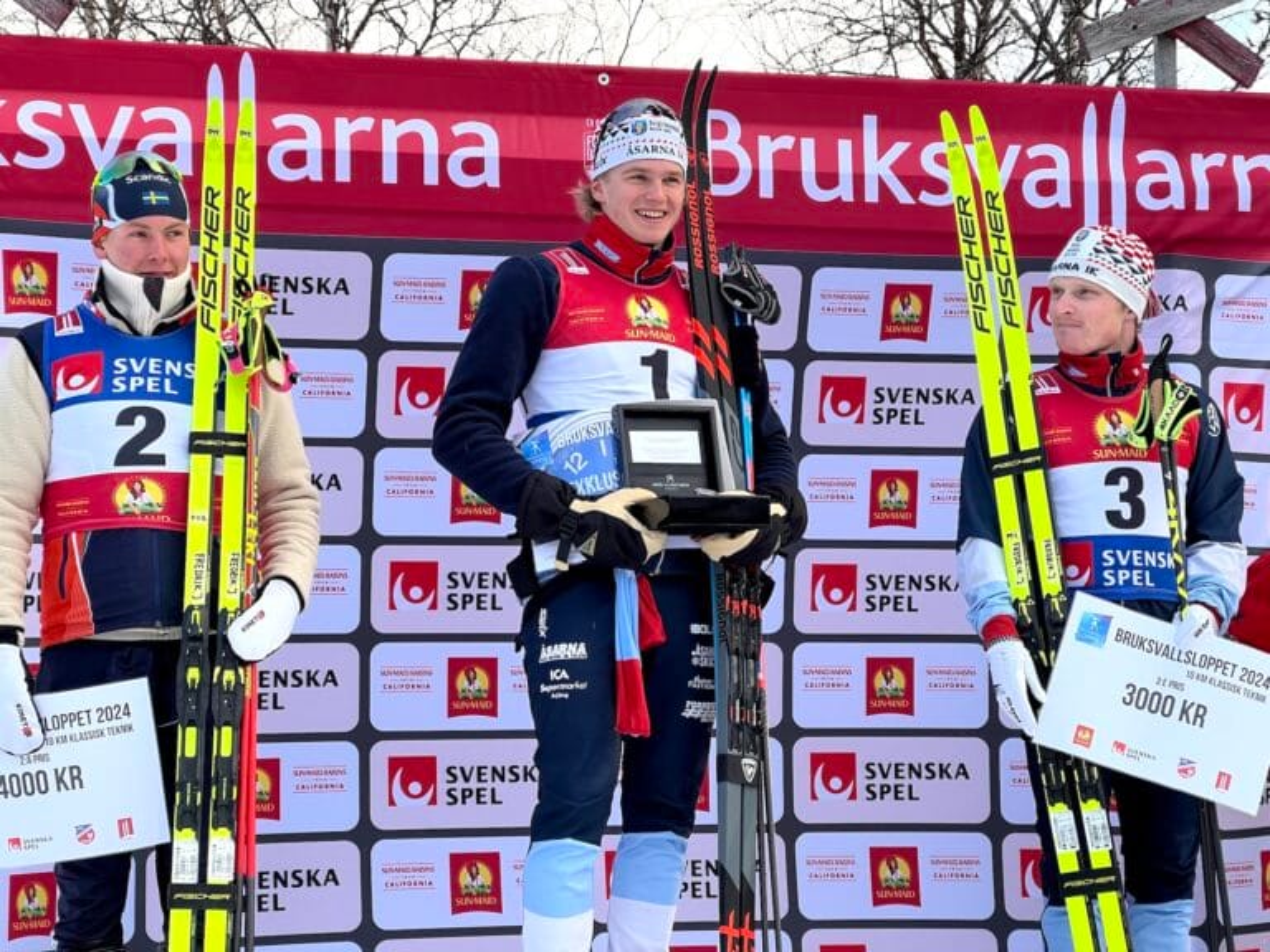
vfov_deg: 19.1
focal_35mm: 77
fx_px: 2825
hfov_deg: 25.3
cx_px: 635
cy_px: 476
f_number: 2.8
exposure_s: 1/147
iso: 32
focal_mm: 9
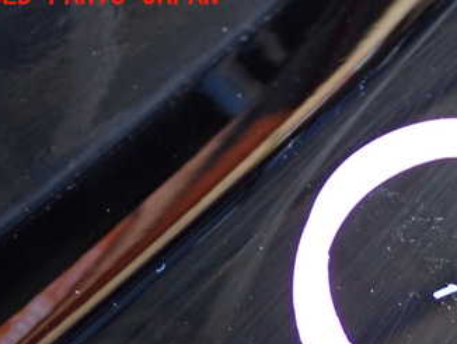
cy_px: 293
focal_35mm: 114
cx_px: 384
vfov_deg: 12.9
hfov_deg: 17.1
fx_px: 1506
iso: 400
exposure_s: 1/60
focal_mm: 11.09
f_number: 3.6
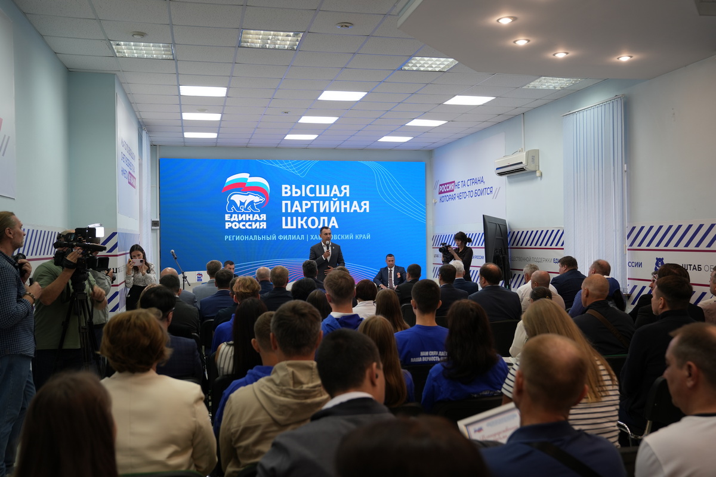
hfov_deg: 55.8
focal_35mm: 34
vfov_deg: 38.9
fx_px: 676
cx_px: 358
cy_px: 238
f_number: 4
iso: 250
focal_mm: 34
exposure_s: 1/60
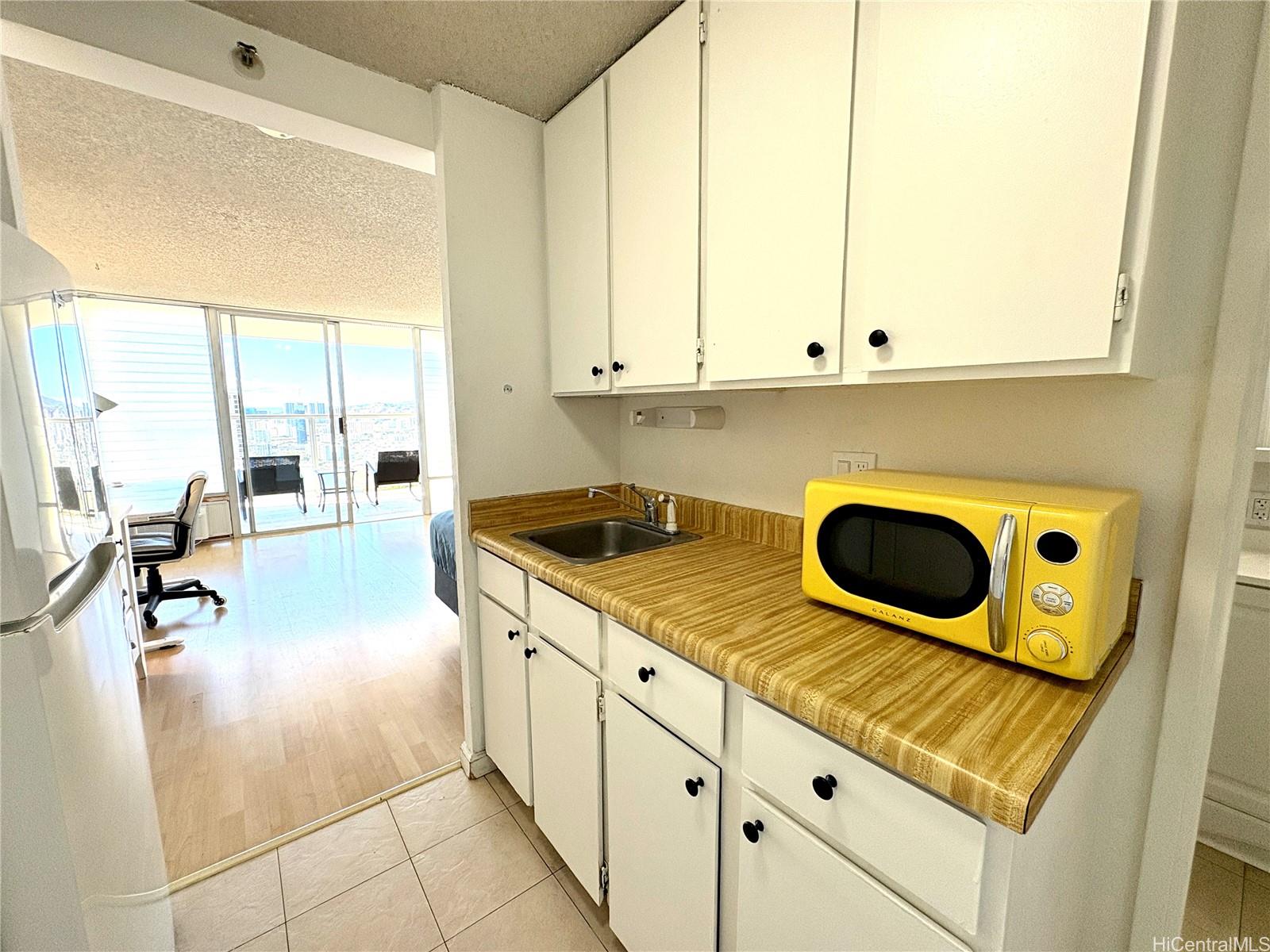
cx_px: 635
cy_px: 476
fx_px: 514
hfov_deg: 102.1
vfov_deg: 85.7
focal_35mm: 14
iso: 100
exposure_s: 1/139
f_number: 2.2
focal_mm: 2.22
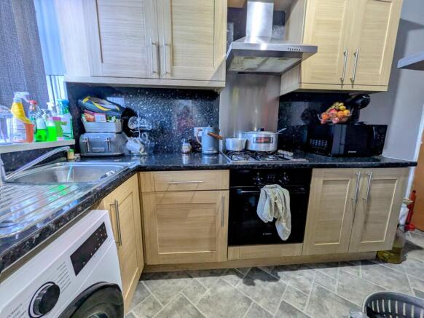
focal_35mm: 14
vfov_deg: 85.7
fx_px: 172
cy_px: 159
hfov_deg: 102.0
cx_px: 212
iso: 164
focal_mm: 1.83
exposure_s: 1/33.3
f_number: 2.2
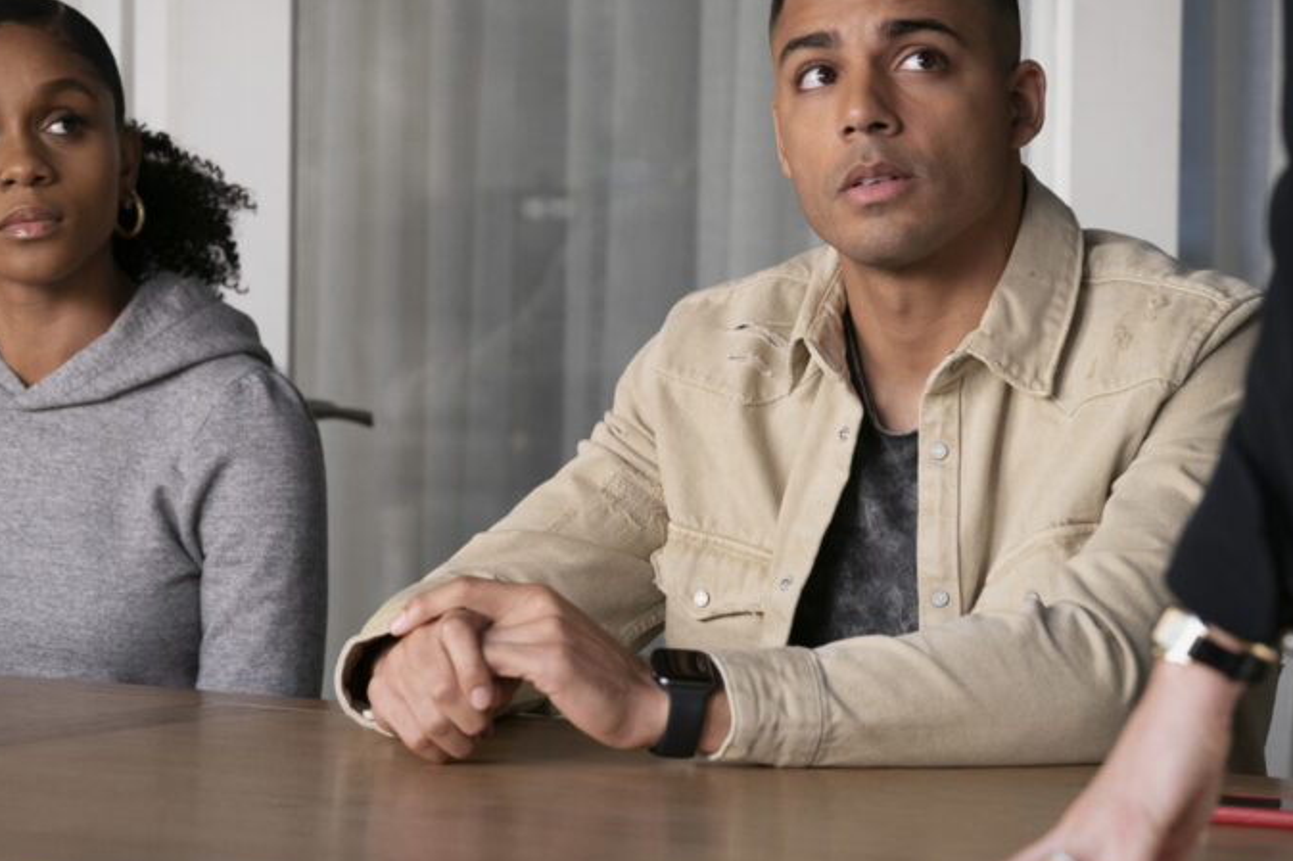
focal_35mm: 163
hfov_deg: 12.6
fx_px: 5853
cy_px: 355
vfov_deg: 8.4
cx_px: 547
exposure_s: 1/200
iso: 1600
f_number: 5.6
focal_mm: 122
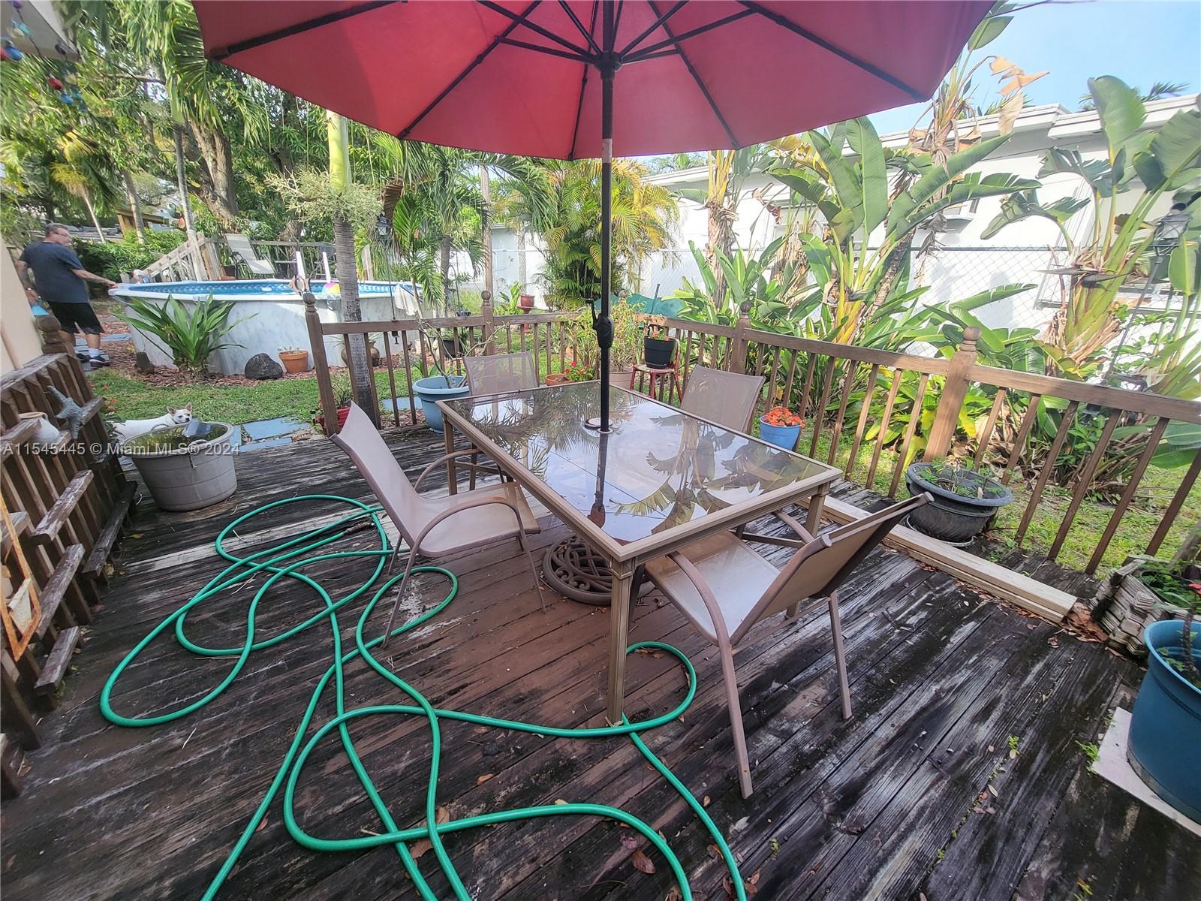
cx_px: 600
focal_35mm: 13
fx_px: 451
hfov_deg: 106.2
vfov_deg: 89.9
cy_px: 450
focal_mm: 1.74
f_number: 2.2
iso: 32
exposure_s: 1/145
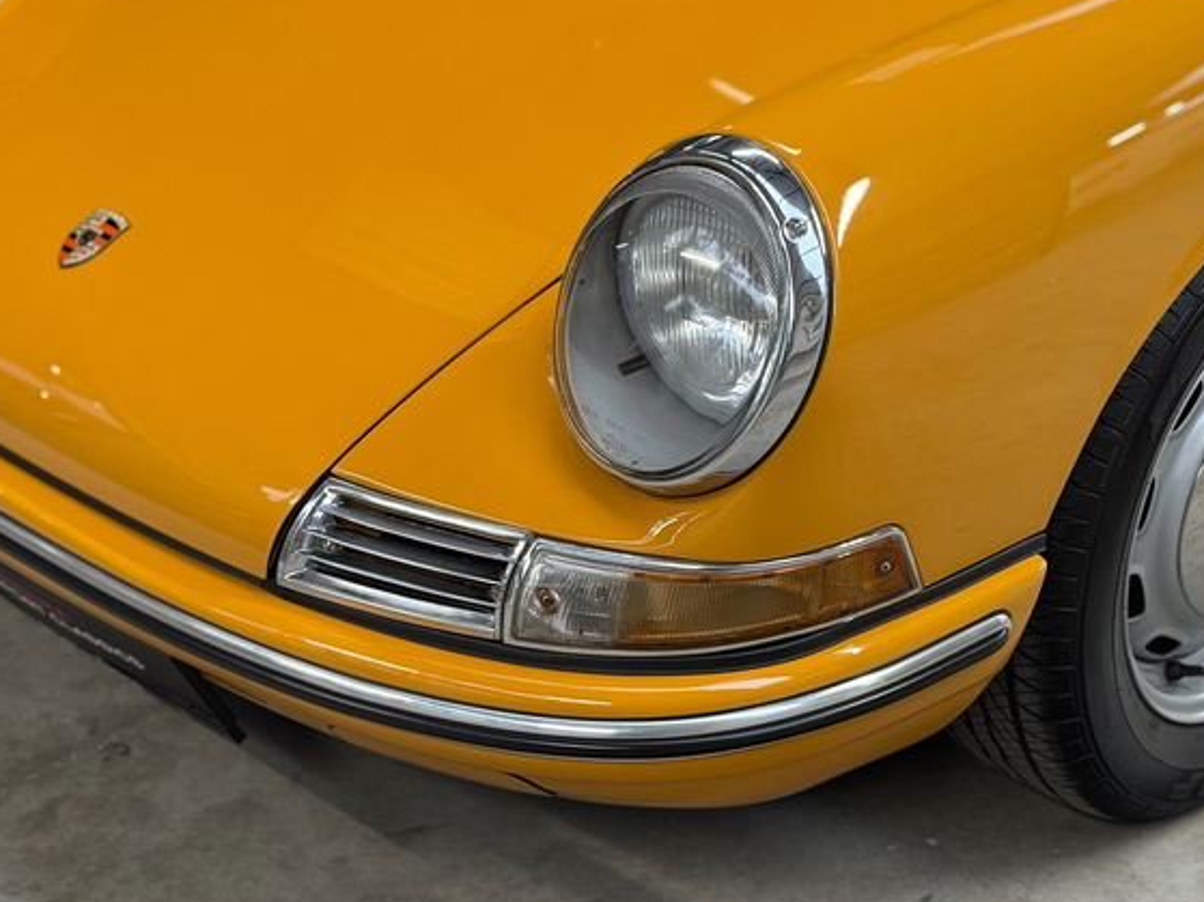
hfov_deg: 29.4
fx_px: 2295
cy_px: 415
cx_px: 612
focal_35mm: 66
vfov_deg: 22.2
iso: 200
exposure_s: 1/50
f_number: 1.78
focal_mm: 6.76
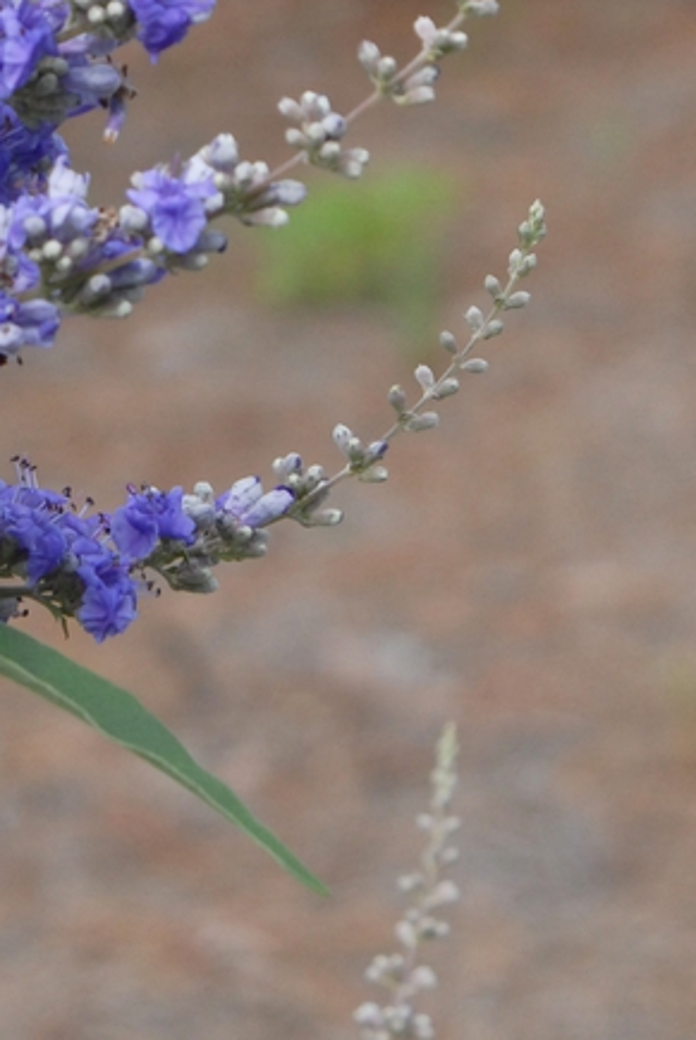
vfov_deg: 8.3
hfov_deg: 5.6
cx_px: -51
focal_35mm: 247
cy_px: -103
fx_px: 7145
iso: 400
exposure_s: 1/250
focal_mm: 70
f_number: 8
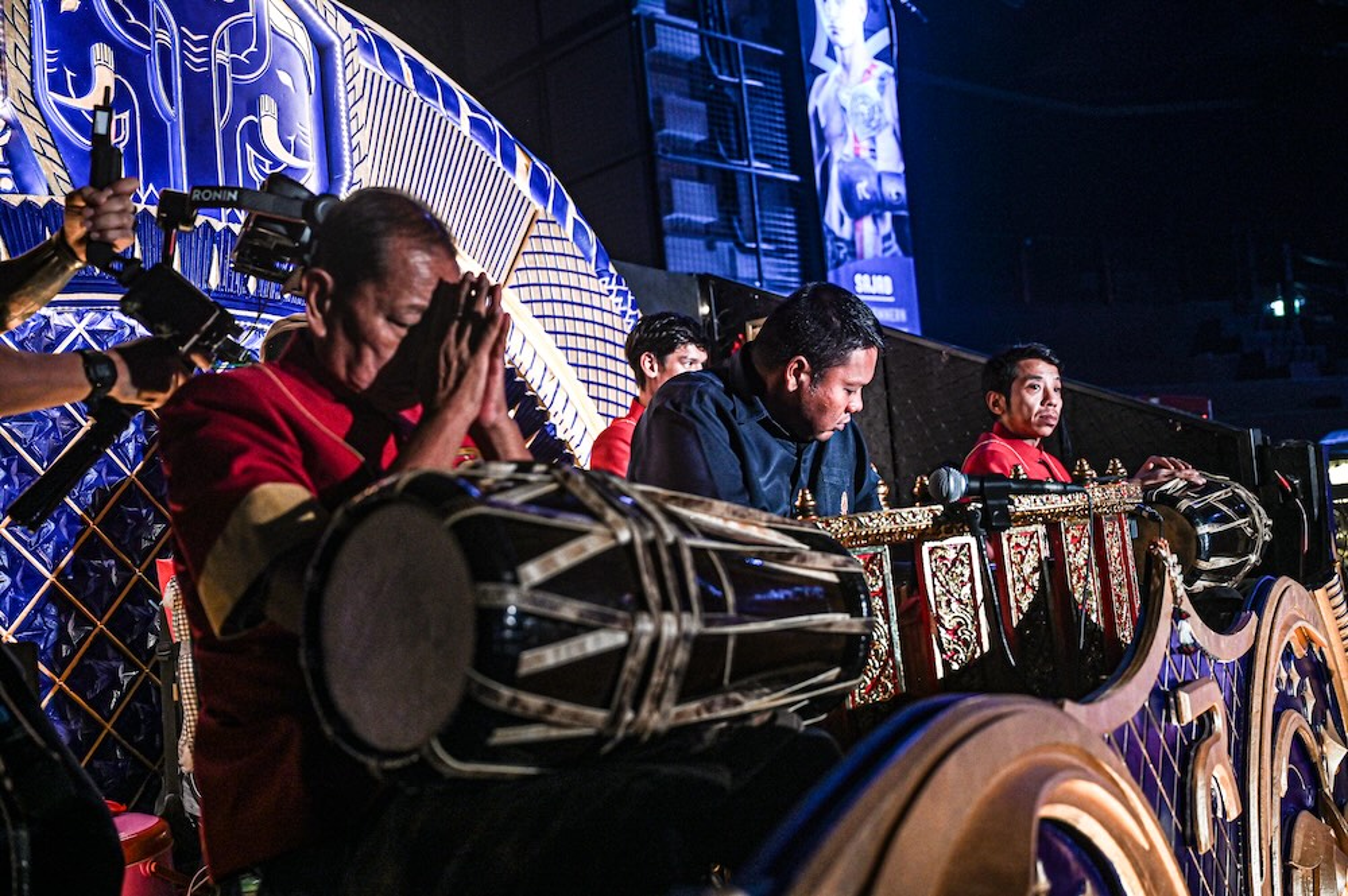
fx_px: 1309
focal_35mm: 35
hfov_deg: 54.5
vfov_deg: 37.8
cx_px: 674
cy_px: 448
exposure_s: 1/160
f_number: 2.8
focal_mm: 35
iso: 2000
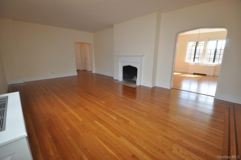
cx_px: 120
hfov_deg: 100.5
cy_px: 80
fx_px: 100
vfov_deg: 77.2
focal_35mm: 15
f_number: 5.6
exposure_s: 1/125
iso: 400
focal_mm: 10
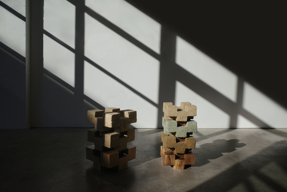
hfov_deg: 65.5
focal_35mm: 28
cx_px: 144
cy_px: 96
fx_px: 223
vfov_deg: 46.4
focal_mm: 18.3
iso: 500
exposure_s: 1/1000
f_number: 10
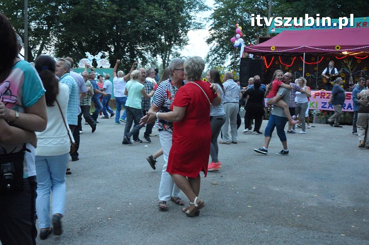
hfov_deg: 45.0
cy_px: 122
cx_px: 184
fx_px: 445
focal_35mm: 44
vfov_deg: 30.8
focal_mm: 29
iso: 2500
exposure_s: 1/80
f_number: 4.5
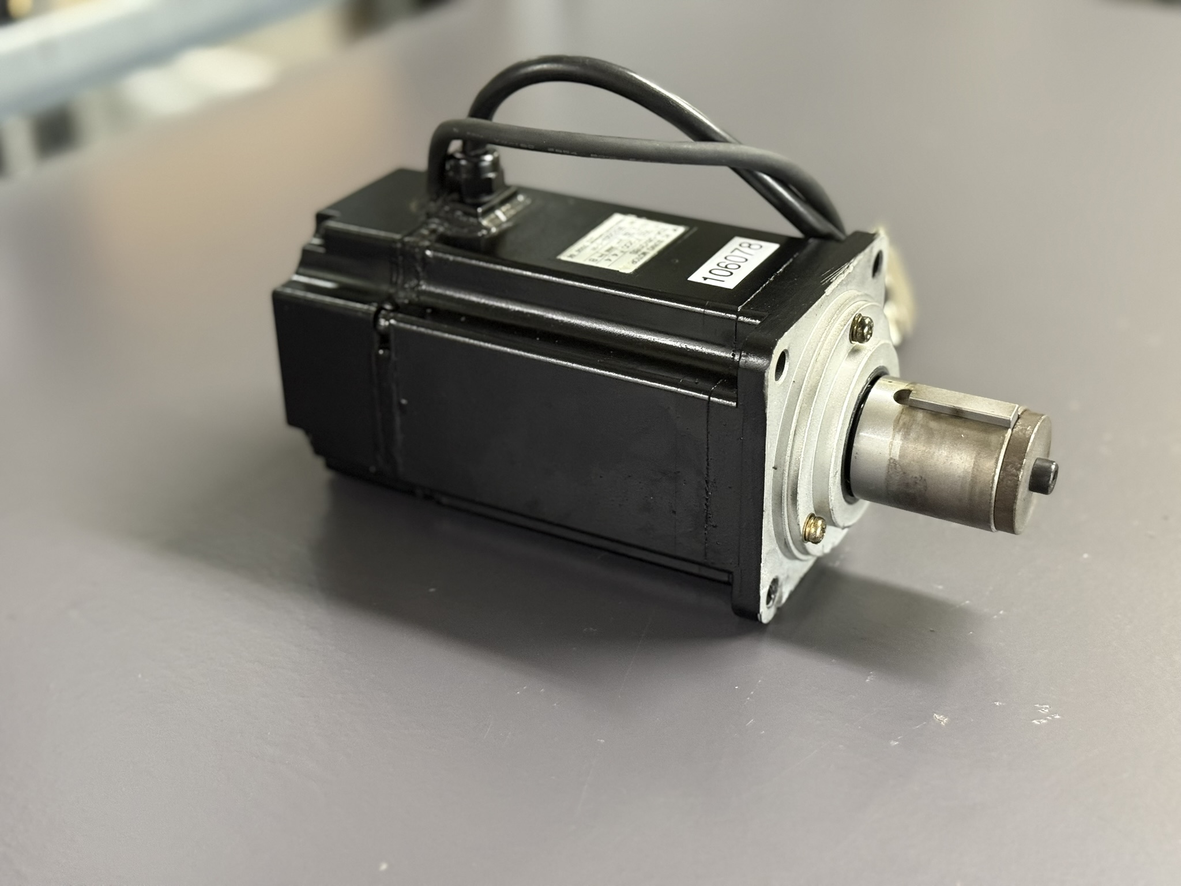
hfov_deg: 39.7
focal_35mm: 48
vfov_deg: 30.3
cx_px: 590
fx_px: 1638
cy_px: 443
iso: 400
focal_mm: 6.76
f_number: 1.78
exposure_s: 1/33
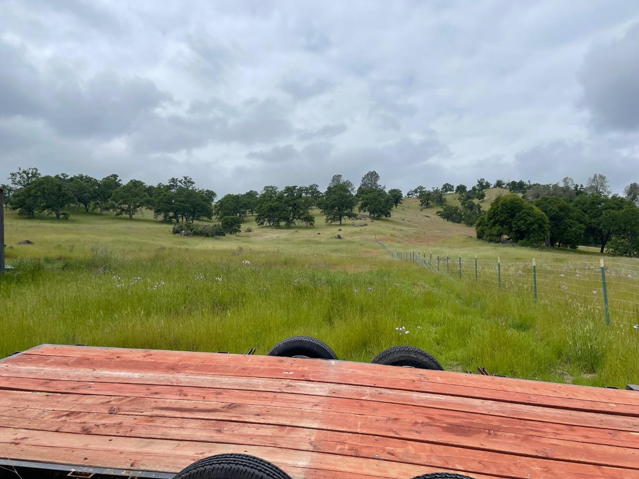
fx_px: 461
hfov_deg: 69.4
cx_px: 320
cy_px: 240
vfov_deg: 54.9
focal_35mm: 25
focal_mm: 5.1
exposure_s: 1/6993
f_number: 1.6
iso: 32
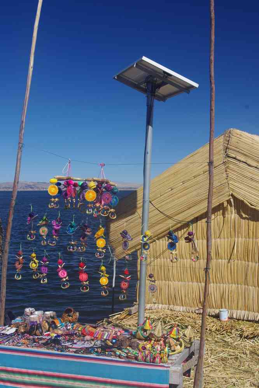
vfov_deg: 40.0
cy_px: 194
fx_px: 534
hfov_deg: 27.3
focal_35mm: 50
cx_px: 130
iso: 200
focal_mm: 33
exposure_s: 1/125
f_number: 11
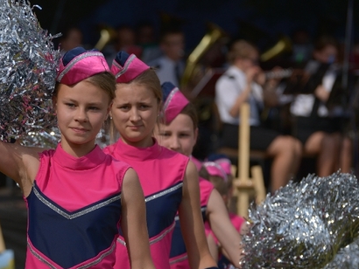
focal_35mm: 233
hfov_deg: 8.5
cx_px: 116
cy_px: 186
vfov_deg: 6.4
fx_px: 2418
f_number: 5.6
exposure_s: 1/2500
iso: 100
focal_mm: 140
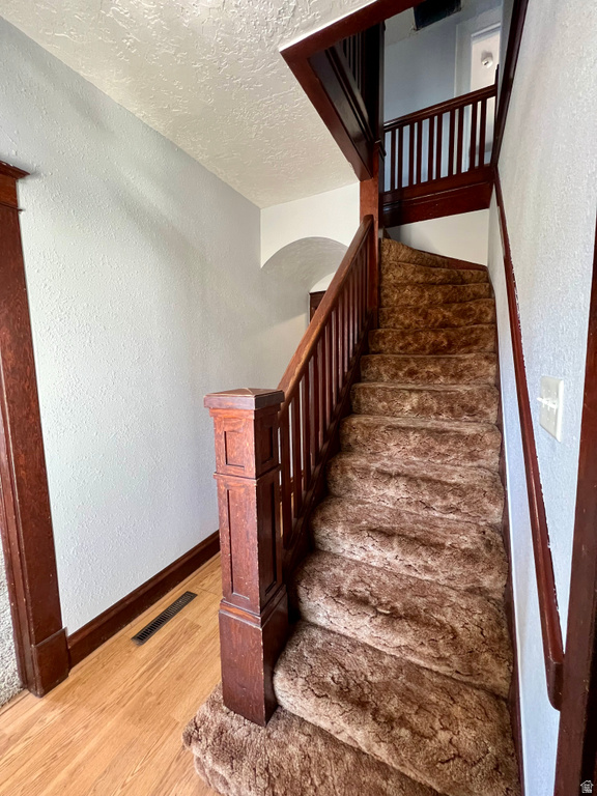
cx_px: 298
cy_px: 398
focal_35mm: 13
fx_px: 299
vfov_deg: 106.2
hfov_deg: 89.9
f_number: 1.8
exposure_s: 1/60
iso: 400
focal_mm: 1.57
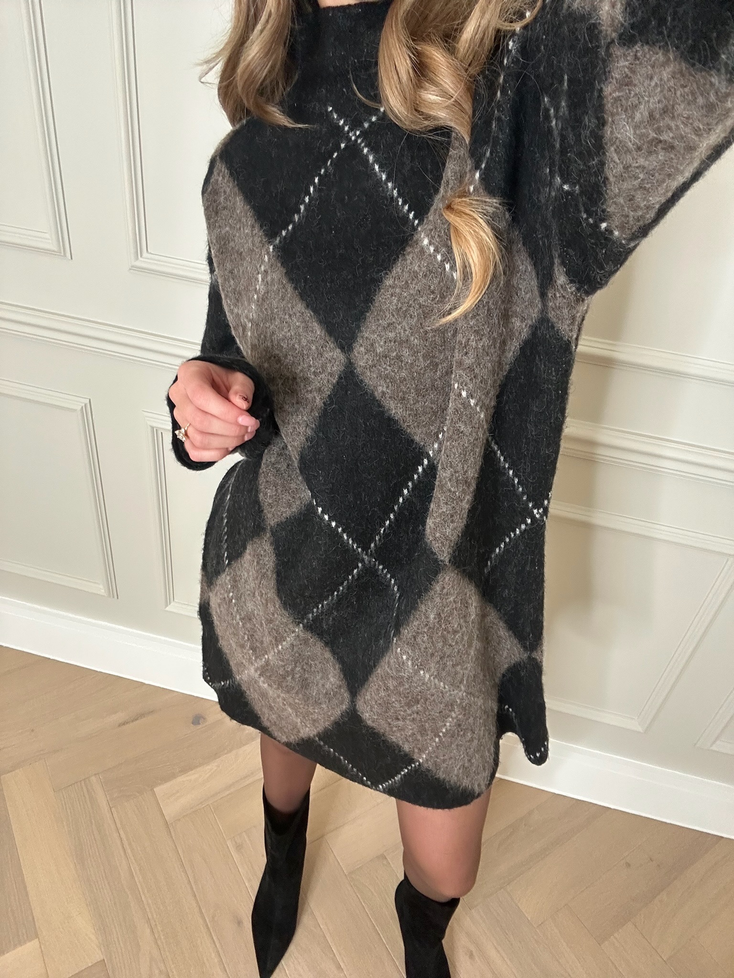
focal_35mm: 23
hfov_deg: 58.9
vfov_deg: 73.9
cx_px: 367
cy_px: 489
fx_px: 650
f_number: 1.9
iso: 160
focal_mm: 2.69
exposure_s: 1/50
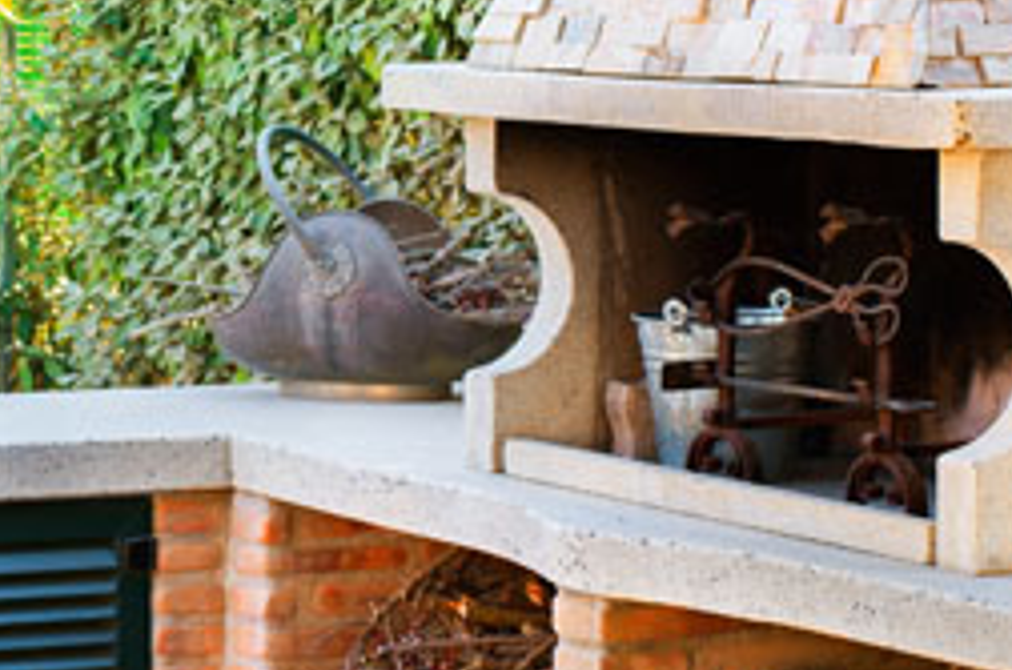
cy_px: 321
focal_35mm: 159
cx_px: 108
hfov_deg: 12.8
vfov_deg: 8.6
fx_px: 4461
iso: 200
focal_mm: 50
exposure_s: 1/80
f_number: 5
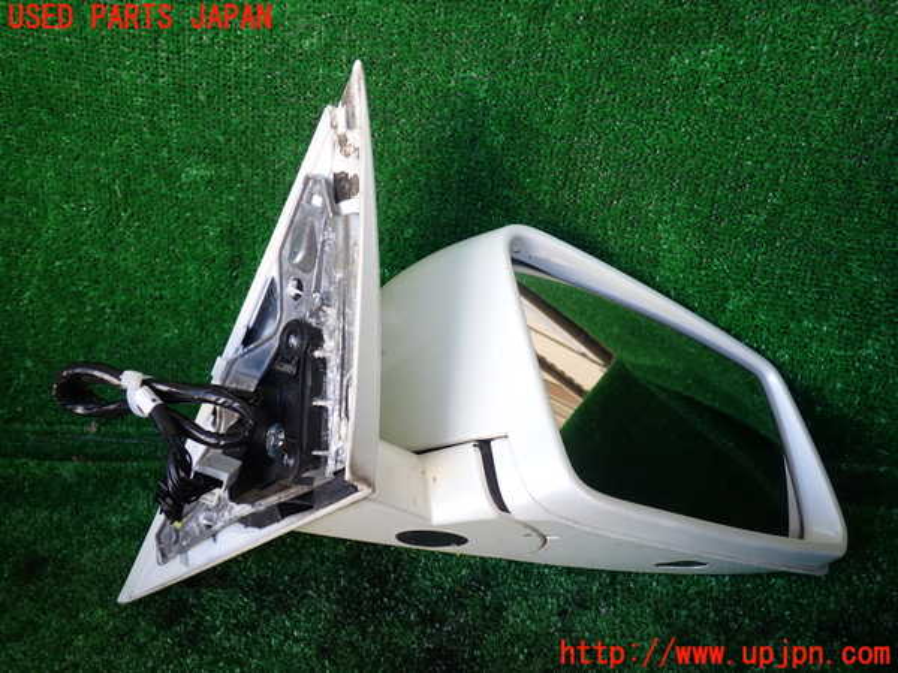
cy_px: 336
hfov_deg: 60.0
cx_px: 449
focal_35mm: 30
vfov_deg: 46.8
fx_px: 778
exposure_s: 1/60
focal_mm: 5.4
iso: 100
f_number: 2.3
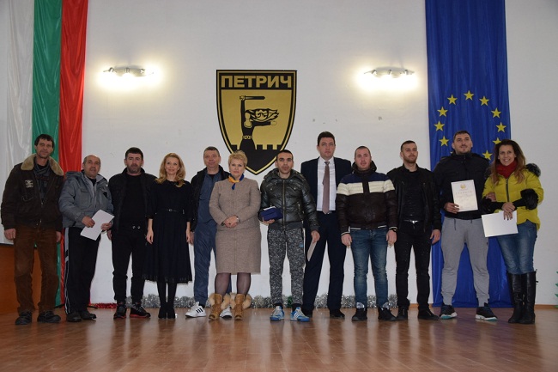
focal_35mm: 36
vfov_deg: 36.9
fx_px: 558
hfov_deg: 53.1
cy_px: 186
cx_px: 279
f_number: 4
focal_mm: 24
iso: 800
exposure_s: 1/60
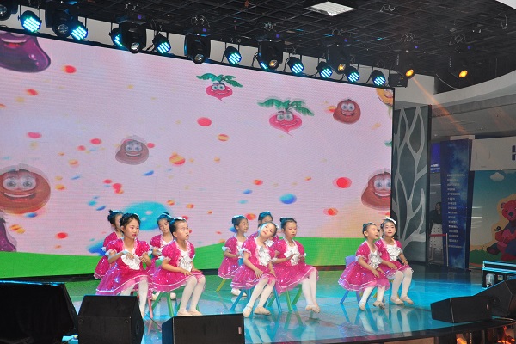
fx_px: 752
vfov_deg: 25.8
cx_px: 258
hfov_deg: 37.9
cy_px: 172
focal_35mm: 52
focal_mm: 35
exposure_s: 1/60
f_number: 4.5
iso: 500
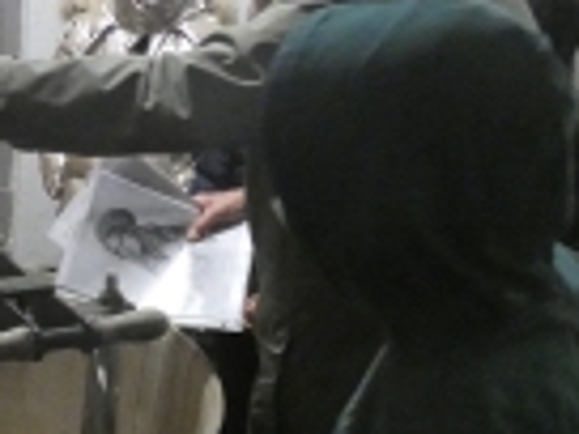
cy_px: 166
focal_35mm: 59
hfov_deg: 29.8
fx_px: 987
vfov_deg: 24.8
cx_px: -38
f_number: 2.8
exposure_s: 1/50
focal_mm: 3.6
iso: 1600
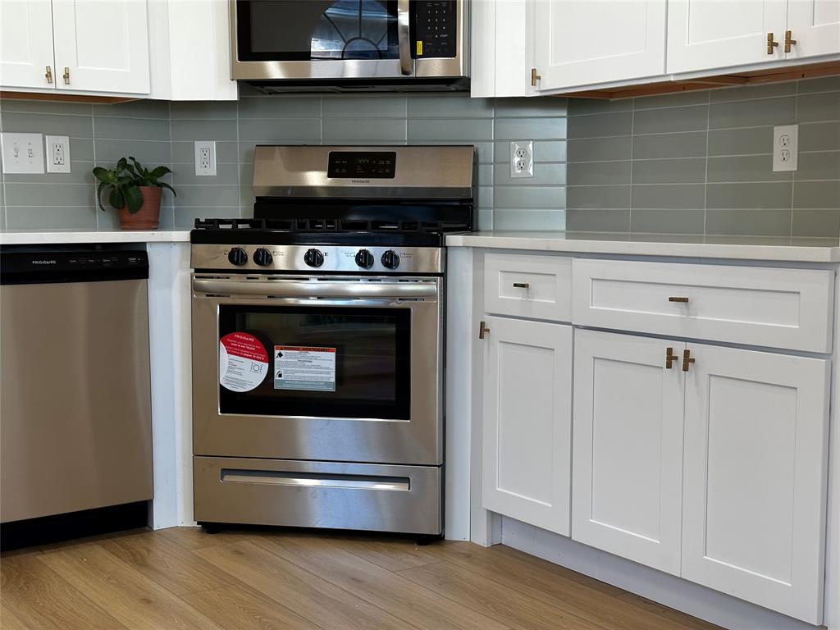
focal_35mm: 48
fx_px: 1165
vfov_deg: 30.3
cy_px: 315
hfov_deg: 39.7
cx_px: 420
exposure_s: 1/120
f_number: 1.78
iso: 100
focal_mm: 6.86
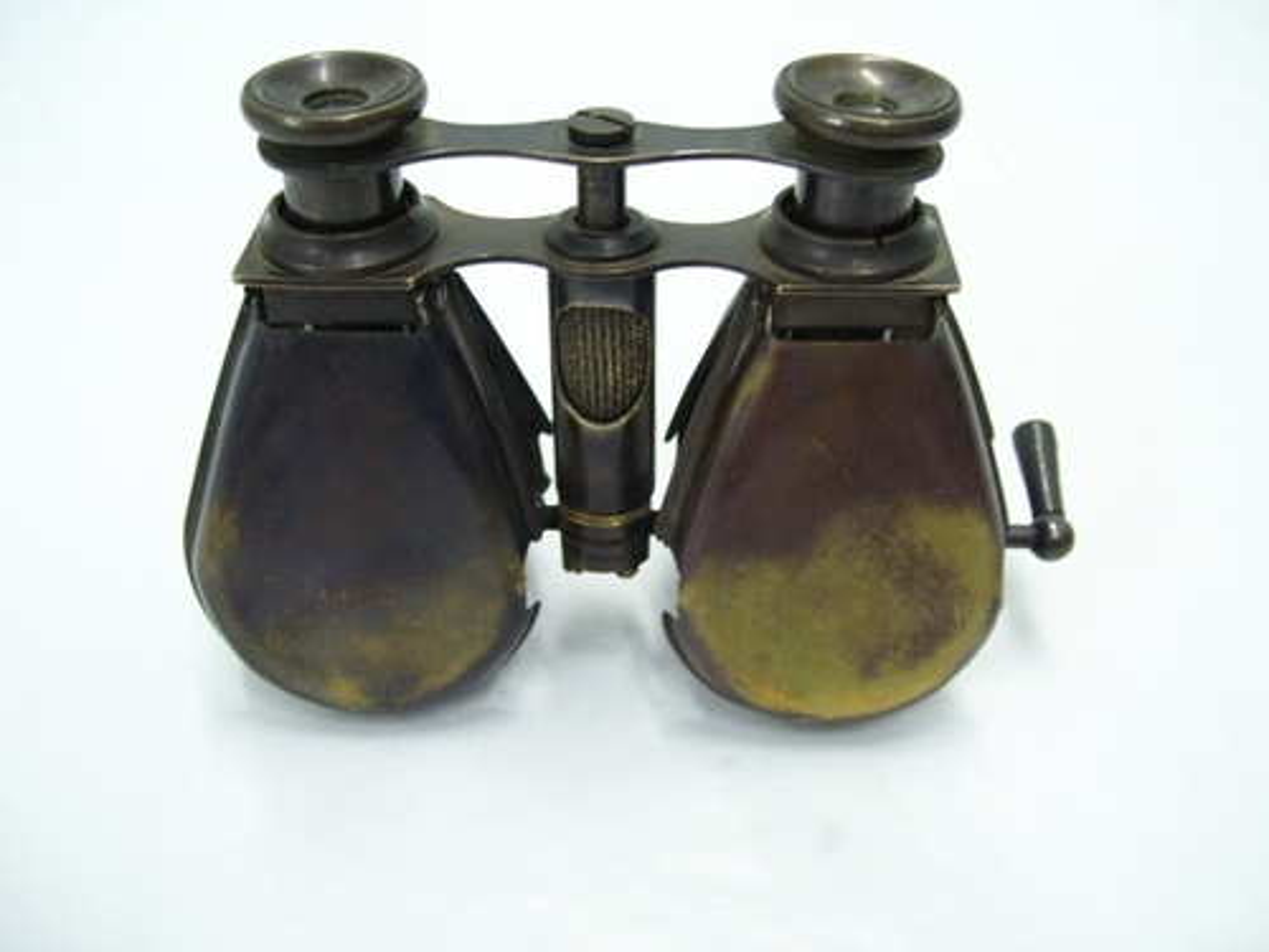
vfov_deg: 38.7
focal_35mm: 37
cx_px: 634
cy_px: 476
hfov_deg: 50.1
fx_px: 1356
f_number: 2.7
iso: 160
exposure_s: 1/8
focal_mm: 6
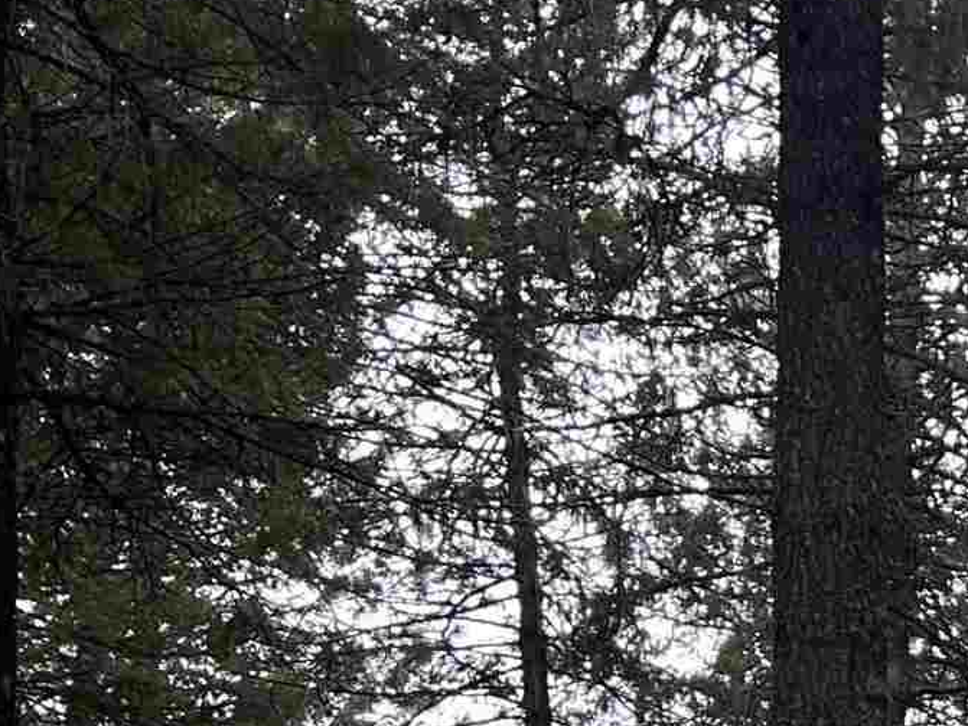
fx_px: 3327
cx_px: 2036
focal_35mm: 119
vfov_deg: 11.6
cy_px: 1295
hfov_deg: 13.7
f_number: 1.5
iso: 50
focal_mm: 5.7
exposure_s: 1/426
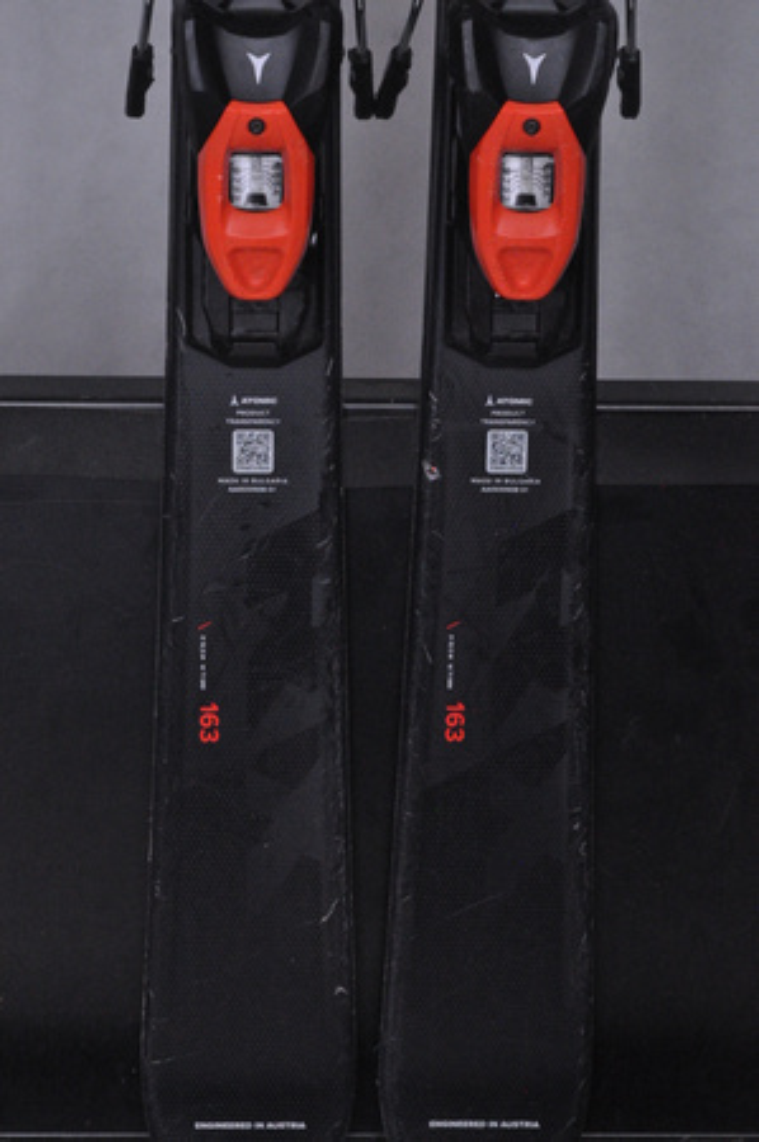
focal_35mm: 112
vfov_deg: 18.2
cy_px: 571
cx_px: 380
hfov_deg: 12.2
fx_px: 3566
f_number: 9.5
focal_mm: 75
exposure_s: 1/125
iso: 3200
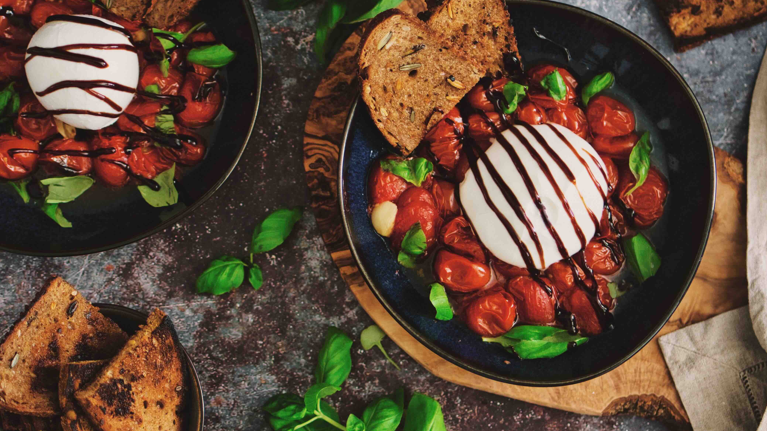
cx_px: 374
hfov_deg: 27.9
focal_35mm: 76
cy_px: 189
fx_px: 1546
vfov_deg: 15.9
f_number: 1.8
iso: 400
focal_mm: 35
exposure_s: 1/80
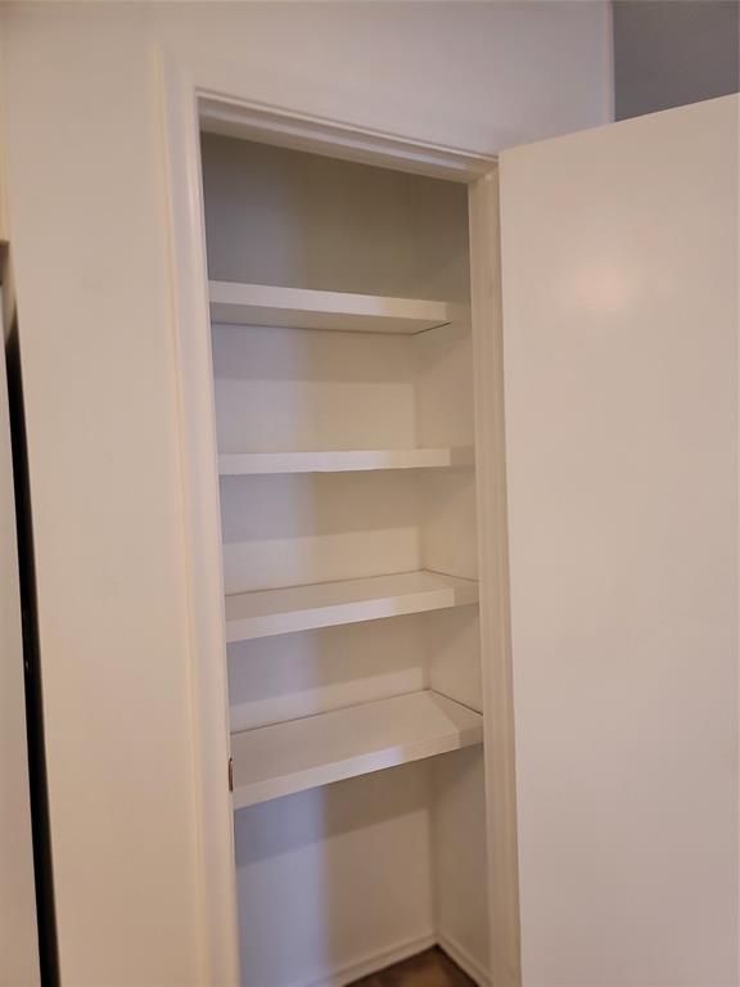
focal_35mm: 25
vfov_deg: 69.4
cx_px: 370
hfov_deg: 54.9
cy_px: 494
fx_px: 713
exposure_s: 1/60
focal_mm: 7
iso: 160
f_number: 1.8
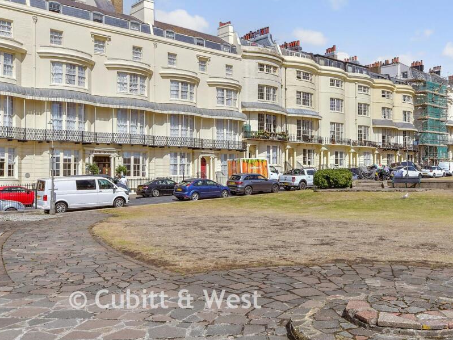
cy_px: 167
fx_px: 484
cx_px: 258
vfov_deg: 38.7
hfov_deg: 50.0
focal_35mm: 37
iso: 200
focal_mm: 20
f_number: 8
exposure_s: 1/800
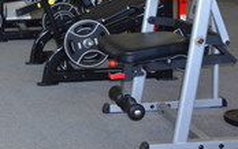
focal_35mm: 78
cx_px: -78
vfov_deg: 16.1
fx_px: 506
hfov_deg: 23.2
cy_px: -27
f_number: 4
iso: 400
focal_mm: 18
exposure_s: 1/60
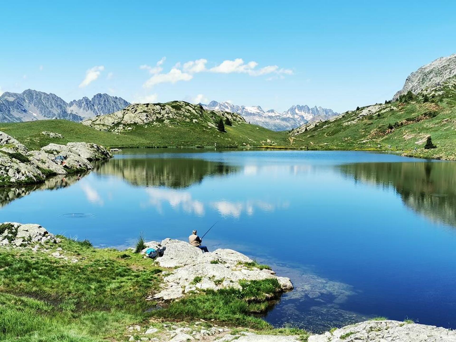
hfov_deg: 42.1
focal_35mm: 45
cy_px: 171
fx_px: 593
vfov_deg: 32.2
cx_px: 228
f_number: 1.8
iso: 50
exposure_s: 1/2545
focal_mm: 5.58
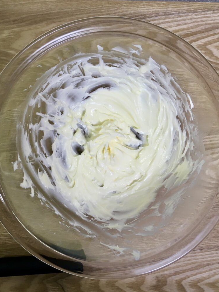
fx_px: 262
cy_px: 151
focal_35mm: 31
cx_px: 110
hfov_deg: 45.4
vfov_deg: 58.3
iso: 25
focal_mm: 4.15
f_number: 2.2
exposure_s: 1/30
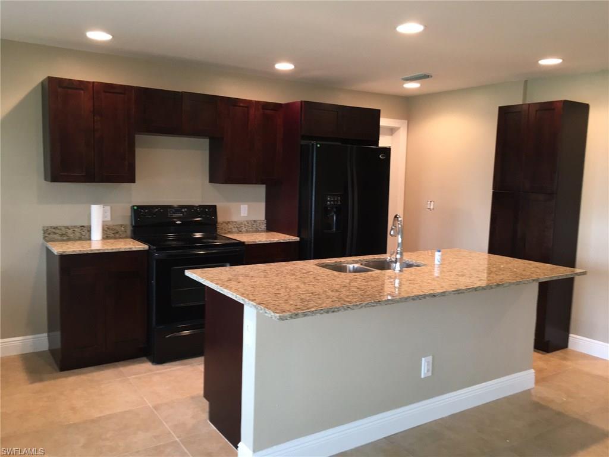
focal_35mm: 29
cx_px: 304
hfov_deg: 61.7
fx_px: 510
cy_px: 228
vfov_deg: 48.2
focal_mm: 4.15
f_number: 2.2
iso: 125
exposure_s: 1/20
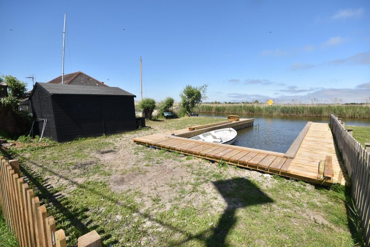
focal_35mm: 15
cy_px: 124
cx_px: 185
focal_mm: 10
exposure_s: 1/200
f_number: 9
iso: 100
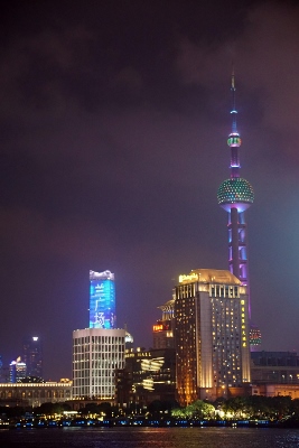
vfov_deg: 24.6
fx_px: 1027
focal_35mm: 82
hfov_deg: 16.6
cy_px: 224
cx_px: 150
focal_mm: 55
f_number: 5
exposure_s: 1/30
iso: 3200
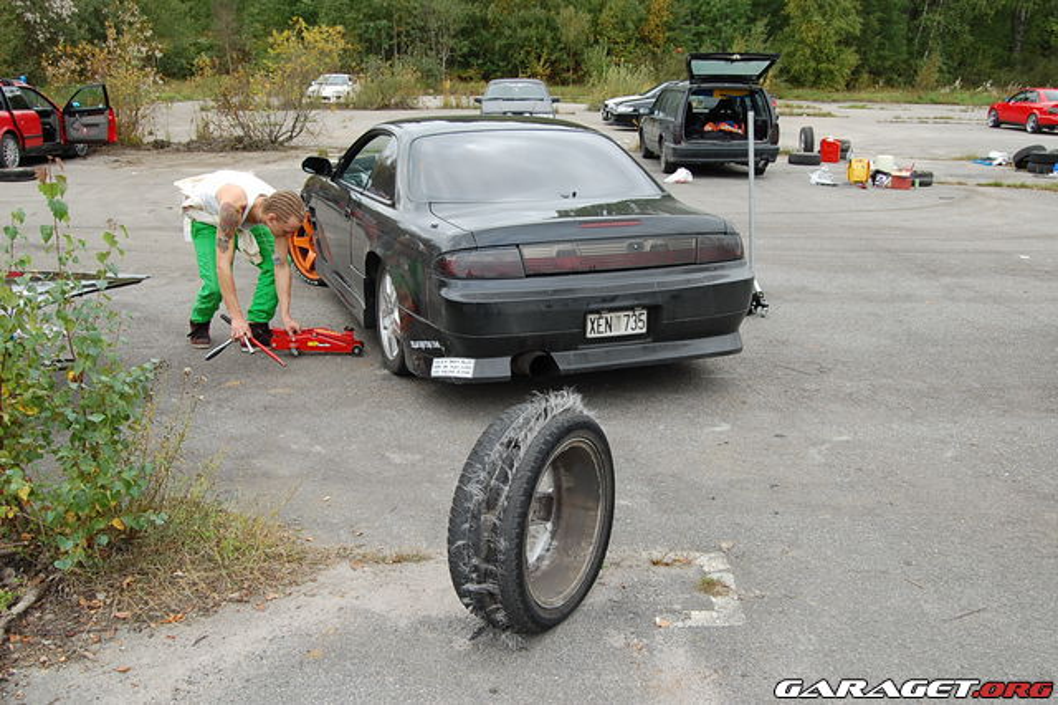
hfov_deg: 57.2
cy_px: 352
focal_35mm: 33
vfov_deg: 39.9
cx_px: 529
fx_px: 969
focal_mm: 22
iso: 400
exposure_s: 1/100
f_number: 9
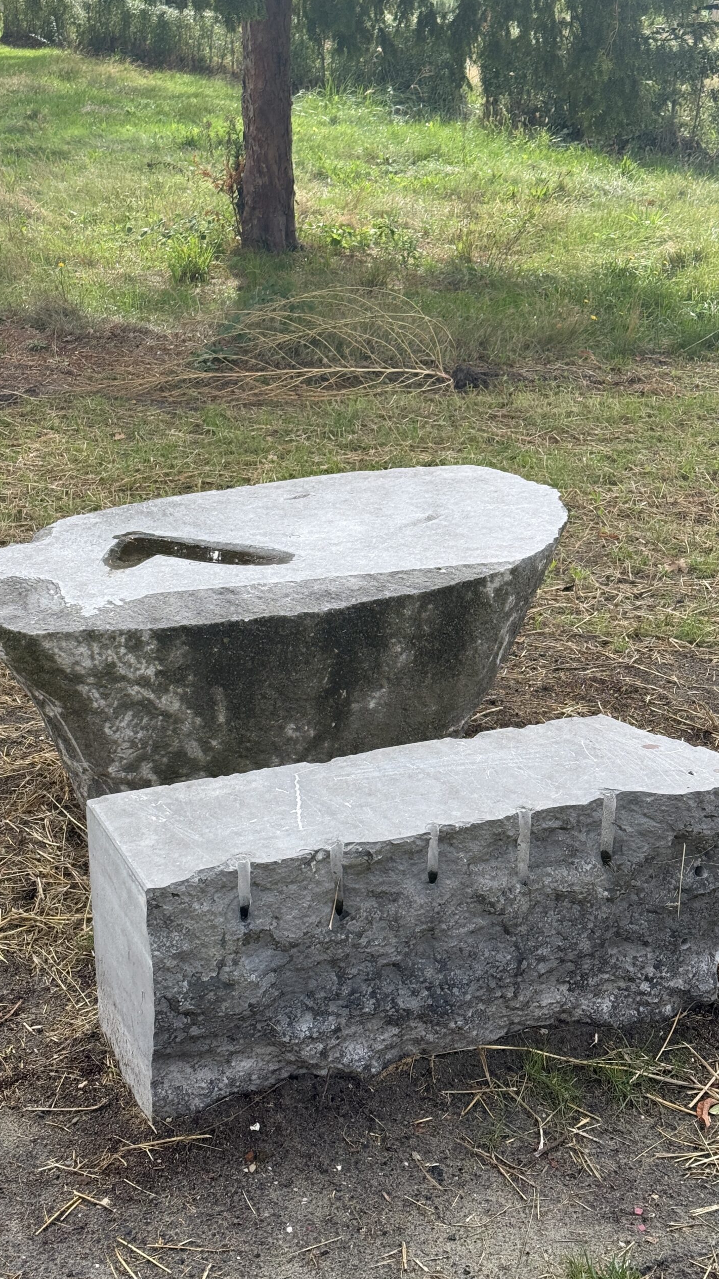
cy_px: 637
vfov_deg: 39.2
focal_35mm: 53
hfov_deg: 22.6
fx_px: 1796
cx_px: 335
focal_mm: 6.76
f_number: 1.78
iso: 80
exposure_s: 1/2342
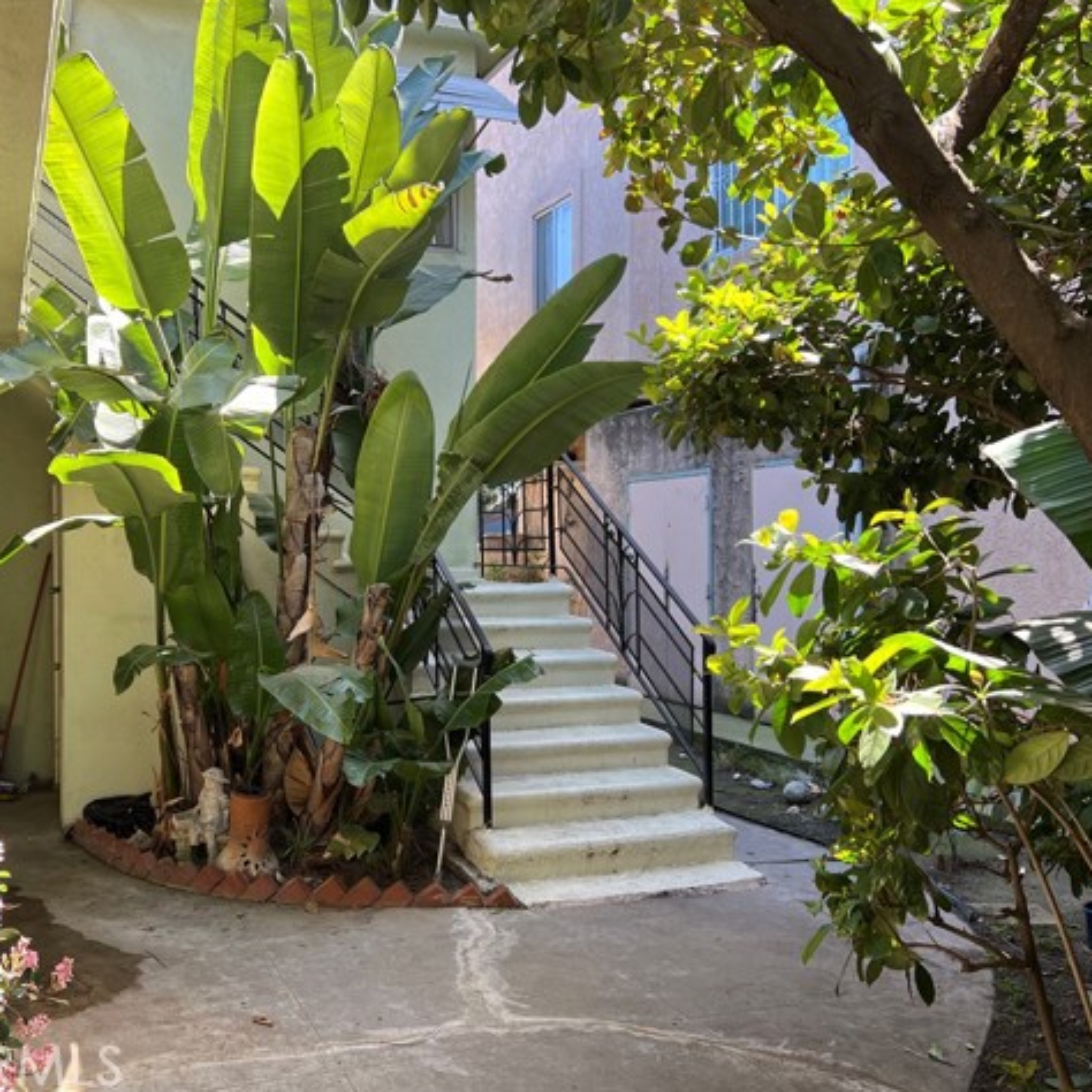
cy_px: 546
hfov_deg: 51.7
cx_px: 378
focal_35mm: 31
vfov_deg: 52.5
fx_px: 1106
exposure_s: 1/165
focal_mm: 5.7
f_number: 1.5
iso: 40
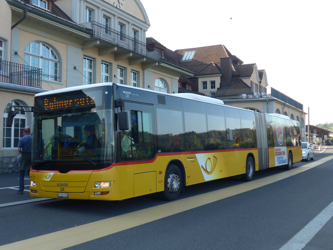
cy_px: 125
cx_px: 166
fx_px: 394
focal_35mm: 41
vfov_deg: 35.1
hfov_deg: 45.8
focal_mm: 8.4
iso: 80
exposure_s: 1/320
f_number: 2.8
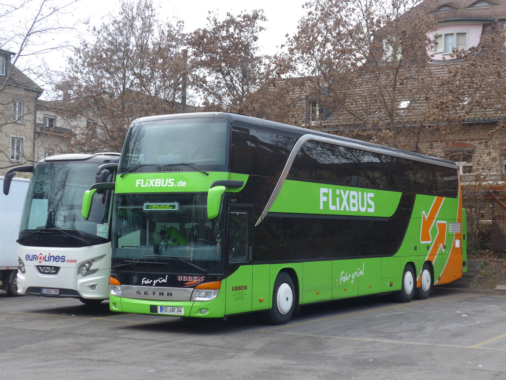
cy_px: 190
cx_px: 253
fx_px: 906
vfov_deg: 23.7
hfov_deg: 31.2
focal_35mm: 62
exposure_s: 1/80
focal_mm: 12.7
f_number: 3.7
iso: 80
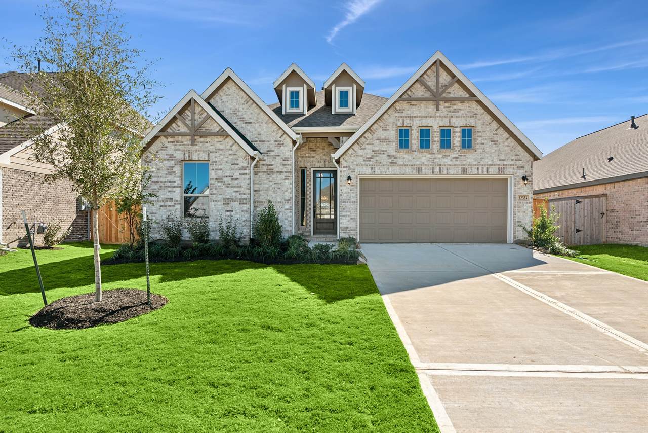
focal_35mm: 21
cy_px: 216
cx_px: 324
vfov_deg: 59.5
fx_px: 378
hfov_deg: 81.2
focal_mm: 21
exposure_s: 1/100
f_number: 9
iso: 100
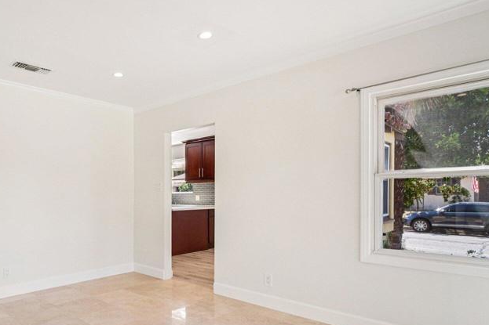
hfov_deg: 73.2
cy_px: 190
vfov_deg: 54.8
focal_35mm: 23
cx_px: 153
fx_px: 312
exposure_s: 1/25
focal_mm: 9
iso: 200
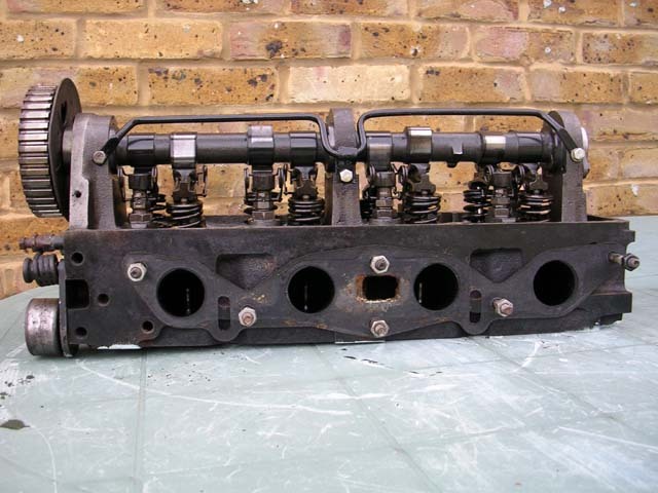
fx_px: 722
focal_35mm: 38
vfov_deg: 37.7
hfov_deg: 49.0
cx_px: 329
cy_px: 246
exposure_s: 1/91.4
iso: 50
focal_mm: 5.8
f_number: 2.8
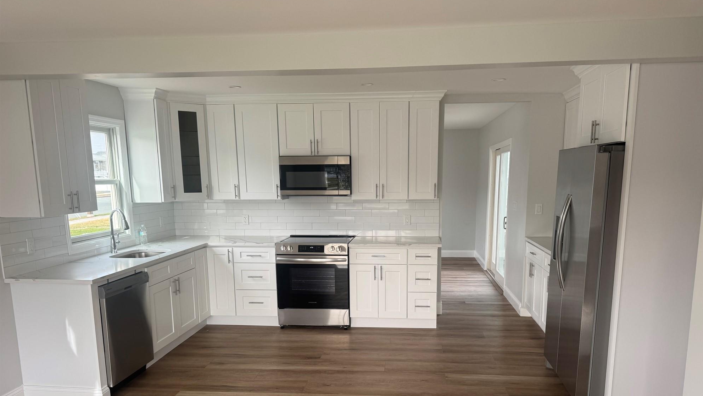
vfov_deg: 42.3
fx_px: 503
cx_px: 362
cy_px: 268
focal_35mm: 27
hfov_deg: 69.8
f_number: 1.78
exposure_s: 1/237
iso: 64
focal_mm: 6.76
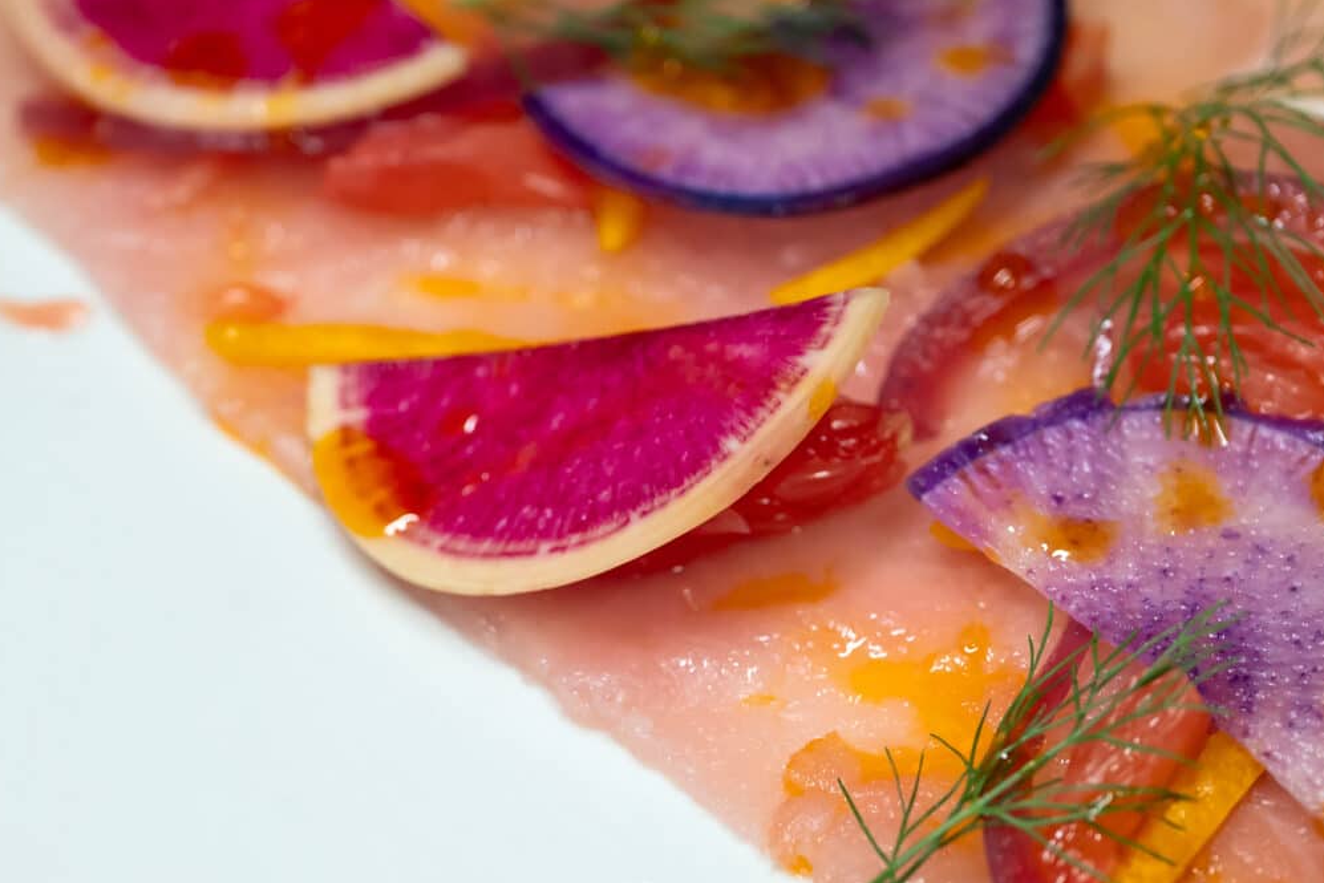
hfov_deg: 15.3
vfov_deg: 10.2
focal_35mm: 134
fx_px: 4929
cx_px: 689
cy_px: 528
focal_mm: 99
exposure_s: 1/160
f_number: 4
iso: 800
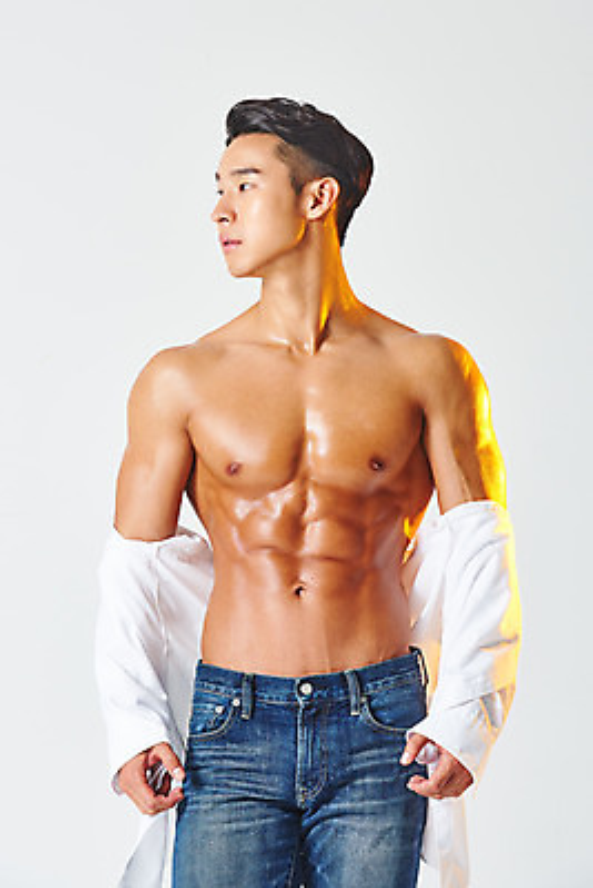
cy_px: 444
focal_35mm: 155
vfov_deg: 13.2
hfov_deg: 8.9
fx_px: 3826
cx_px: 296
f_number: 11
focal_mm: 155
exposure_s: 1/125
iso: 100
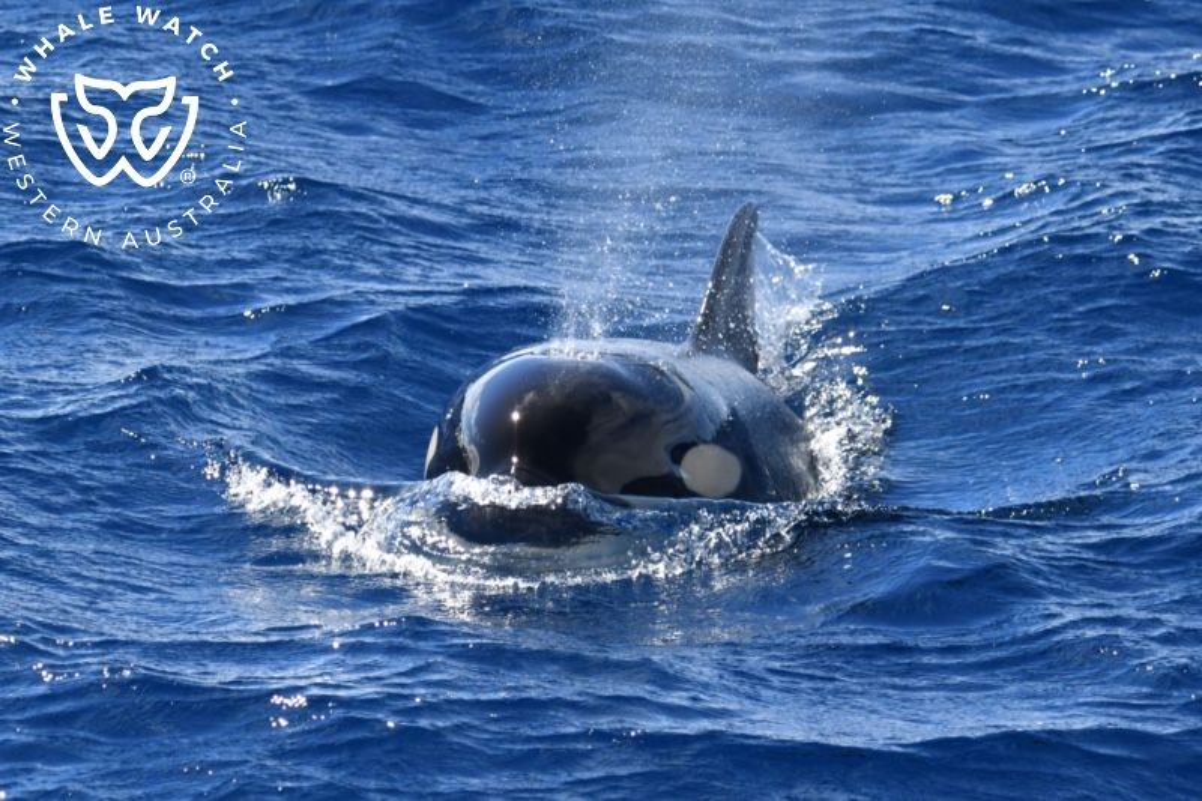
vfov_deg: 4.9
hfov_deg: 7.4
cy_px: 400
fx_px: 9346
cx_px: 601
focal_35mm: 280
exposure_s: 1/8000
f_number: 5.6
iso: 1600
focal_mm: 280
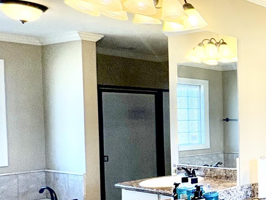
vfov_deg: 32.1
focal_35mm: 45
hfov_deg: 27.1
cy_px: 121
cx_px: 412
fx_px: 346
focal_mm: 2.22
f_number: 2.2
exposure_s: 1/120
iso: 200
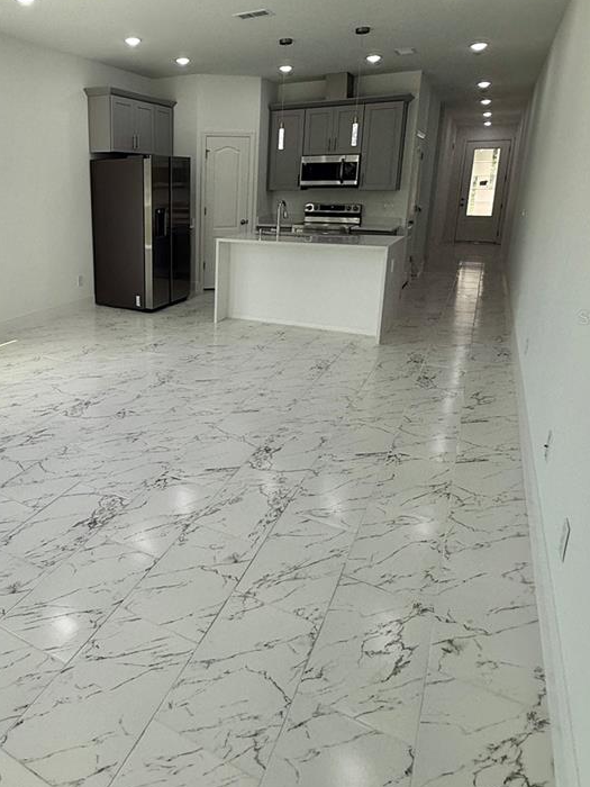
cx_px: 153
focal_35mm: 24
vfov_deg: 70.9
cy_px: 317
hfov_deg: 54.4
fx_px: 545
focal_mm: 2.22
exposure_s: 1/300
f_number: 2.2
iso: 64
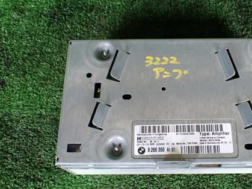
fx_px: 313
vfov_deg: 33.6
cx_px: 168
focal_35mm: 43
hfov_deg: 43.2
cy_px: 103
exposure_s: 1/125
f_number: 2.3
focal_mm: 5.4
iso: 200
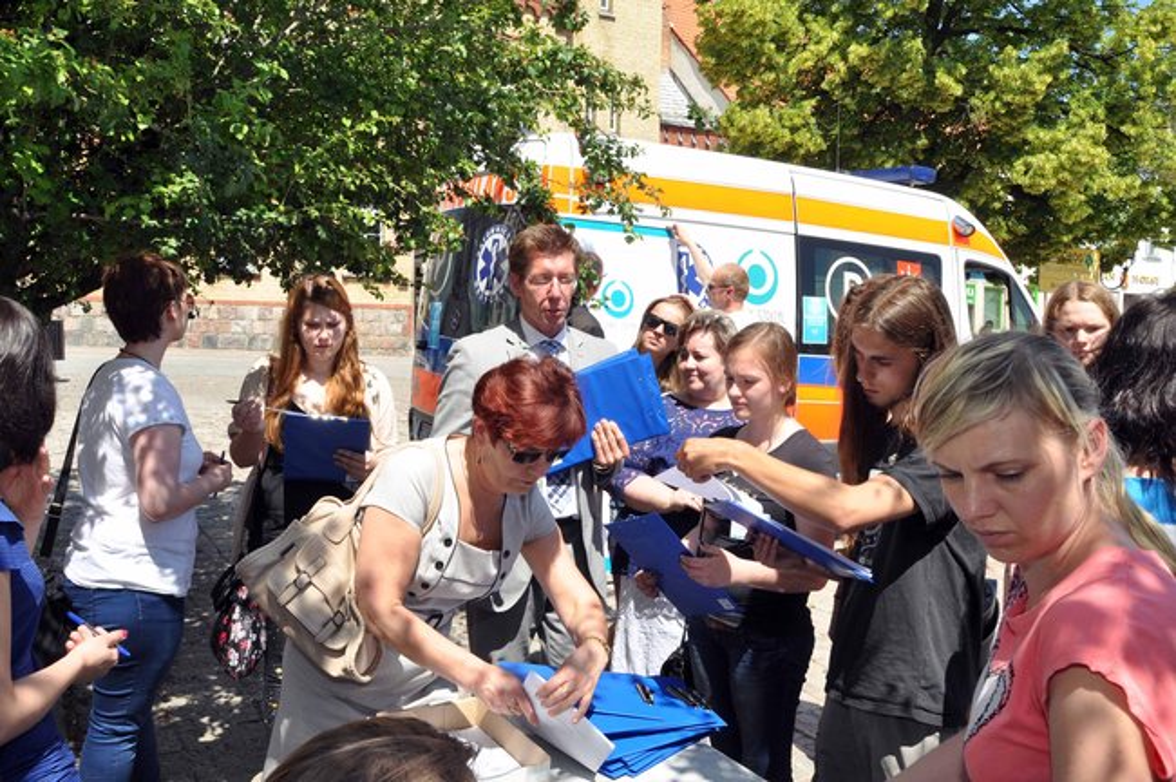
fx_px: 1077
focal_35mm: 33
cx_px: 588
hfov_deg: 57.3
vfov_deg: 39.9
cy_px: 391
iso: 250
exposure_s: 1/200
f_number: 14
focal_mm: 22
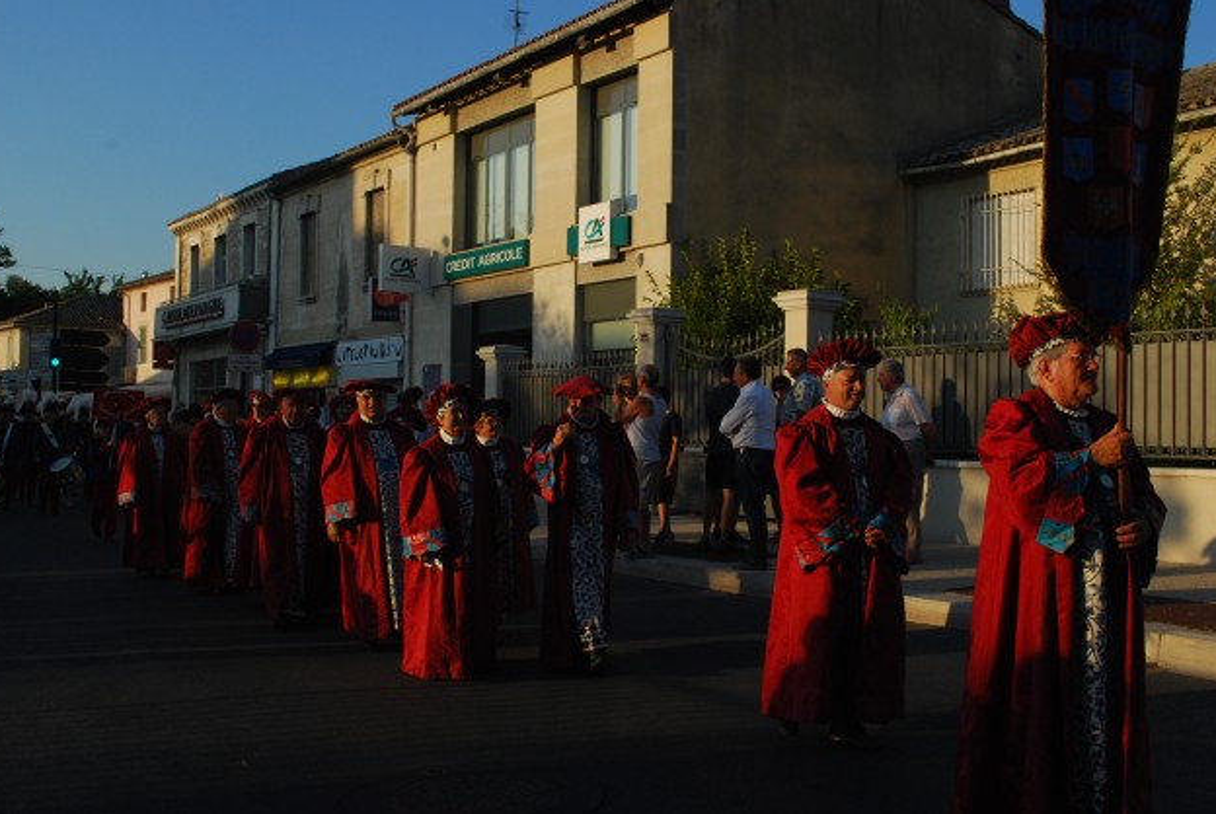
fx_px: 1353
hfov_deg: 48.4
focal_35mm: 40
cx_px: 598
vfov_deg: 33.5
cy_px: 402
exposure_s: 1/500
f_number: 11
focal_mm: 26
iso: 400
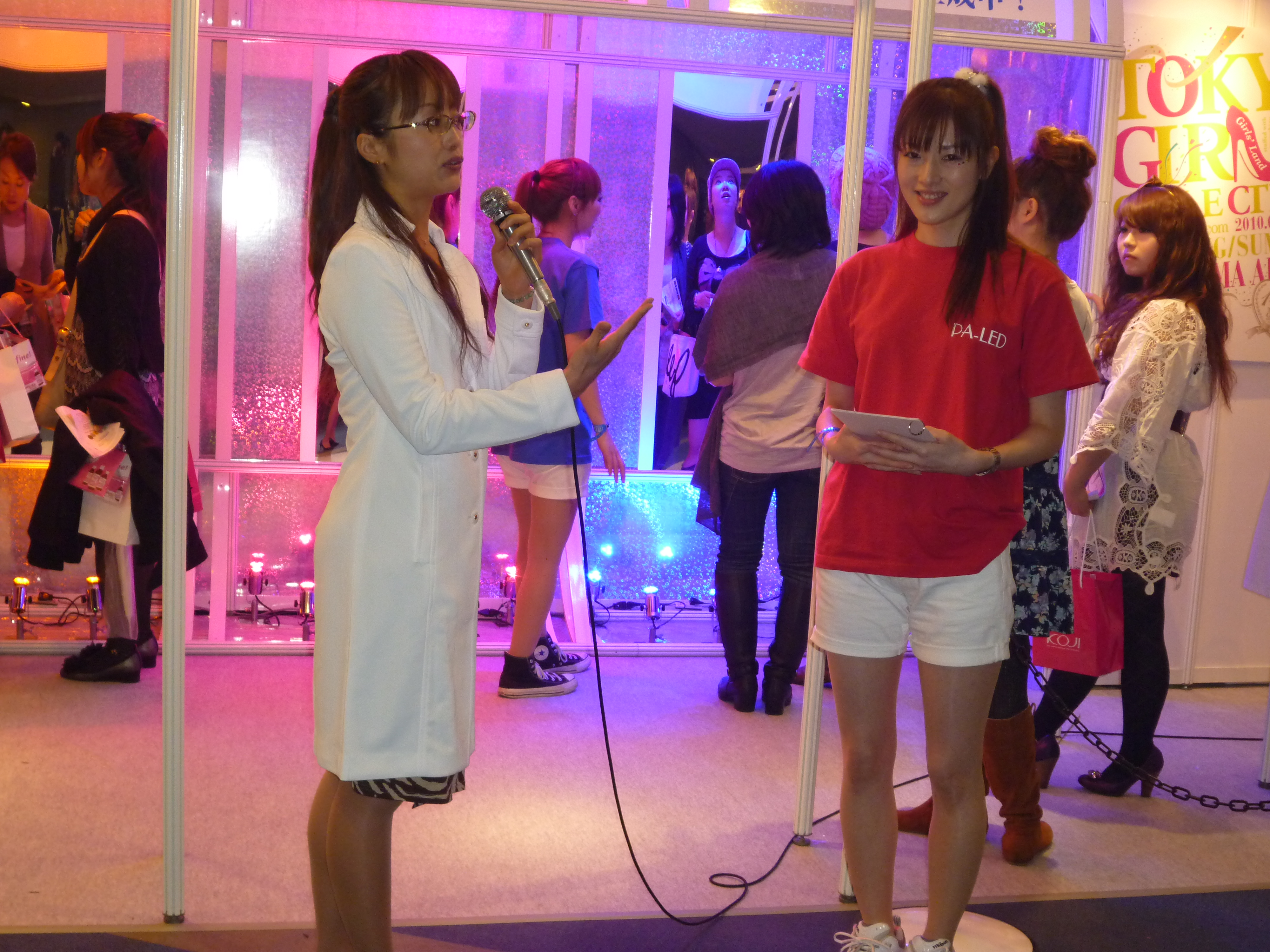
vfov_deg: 29.1
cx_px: 635
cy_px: 476
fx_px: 1834
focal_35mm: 50
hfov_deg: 38.2
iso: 250
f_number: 4
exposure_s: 1/40
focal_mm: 8.9
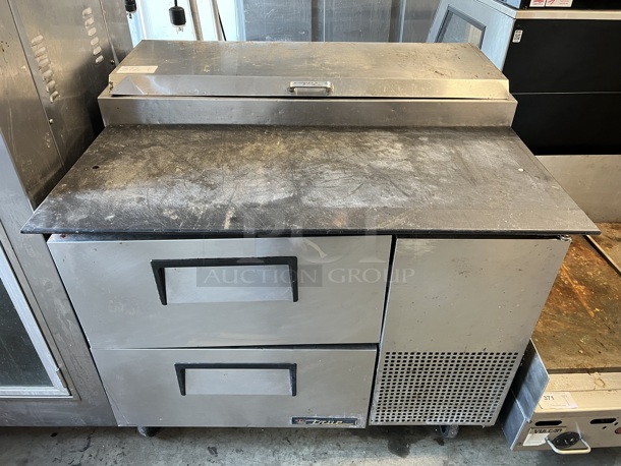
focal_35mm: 26
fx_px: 467
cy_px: 233
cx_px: 310
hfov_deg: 67.3
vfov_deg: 53.1
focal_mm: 5.7
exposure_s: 1/60
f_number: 1.5
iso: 250
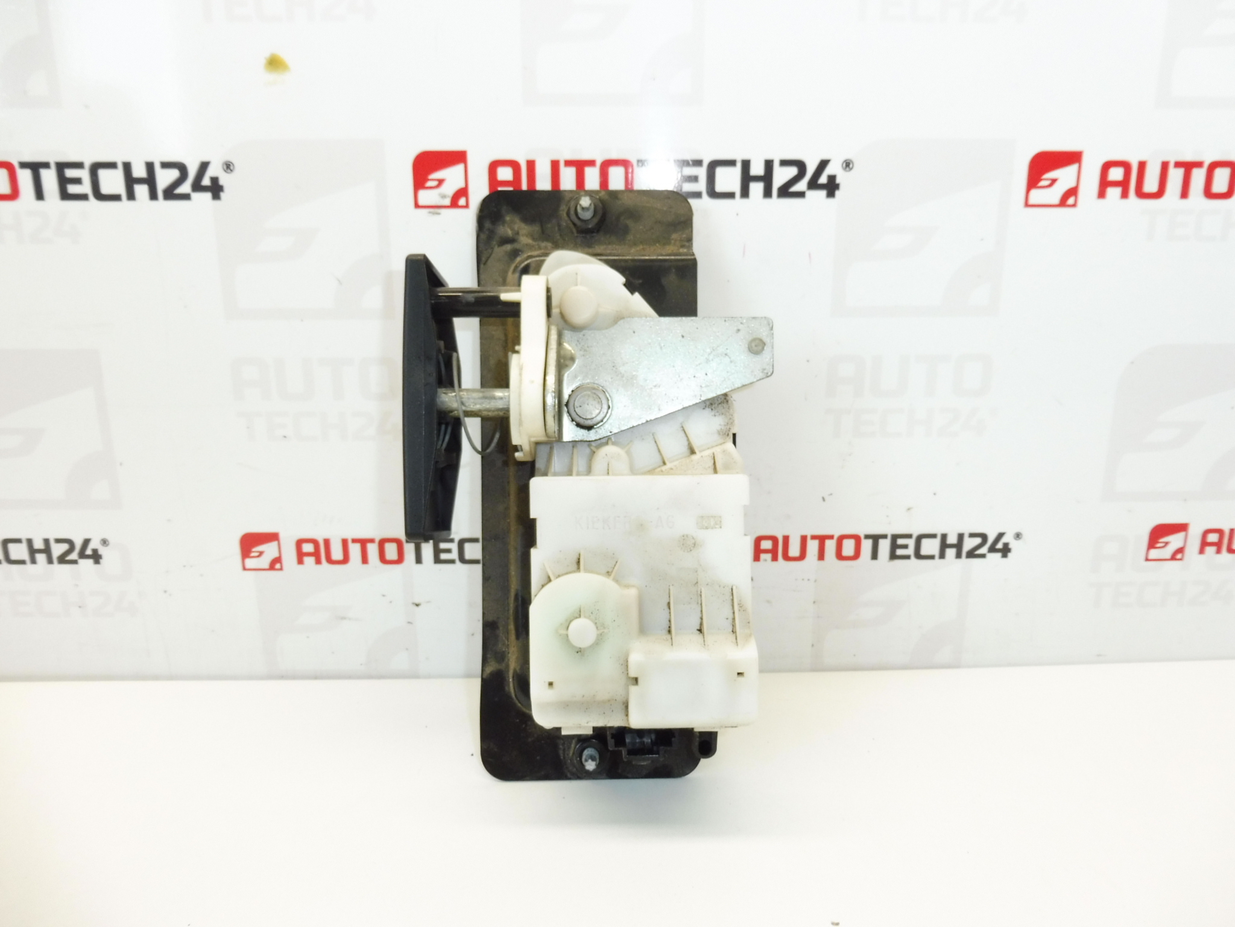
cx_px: 618
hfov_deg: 71.6
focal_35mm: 24
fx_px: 856
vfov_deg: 56.8
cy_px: 464
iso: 200
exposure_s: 1/80
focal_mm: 4.3
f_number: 3.5
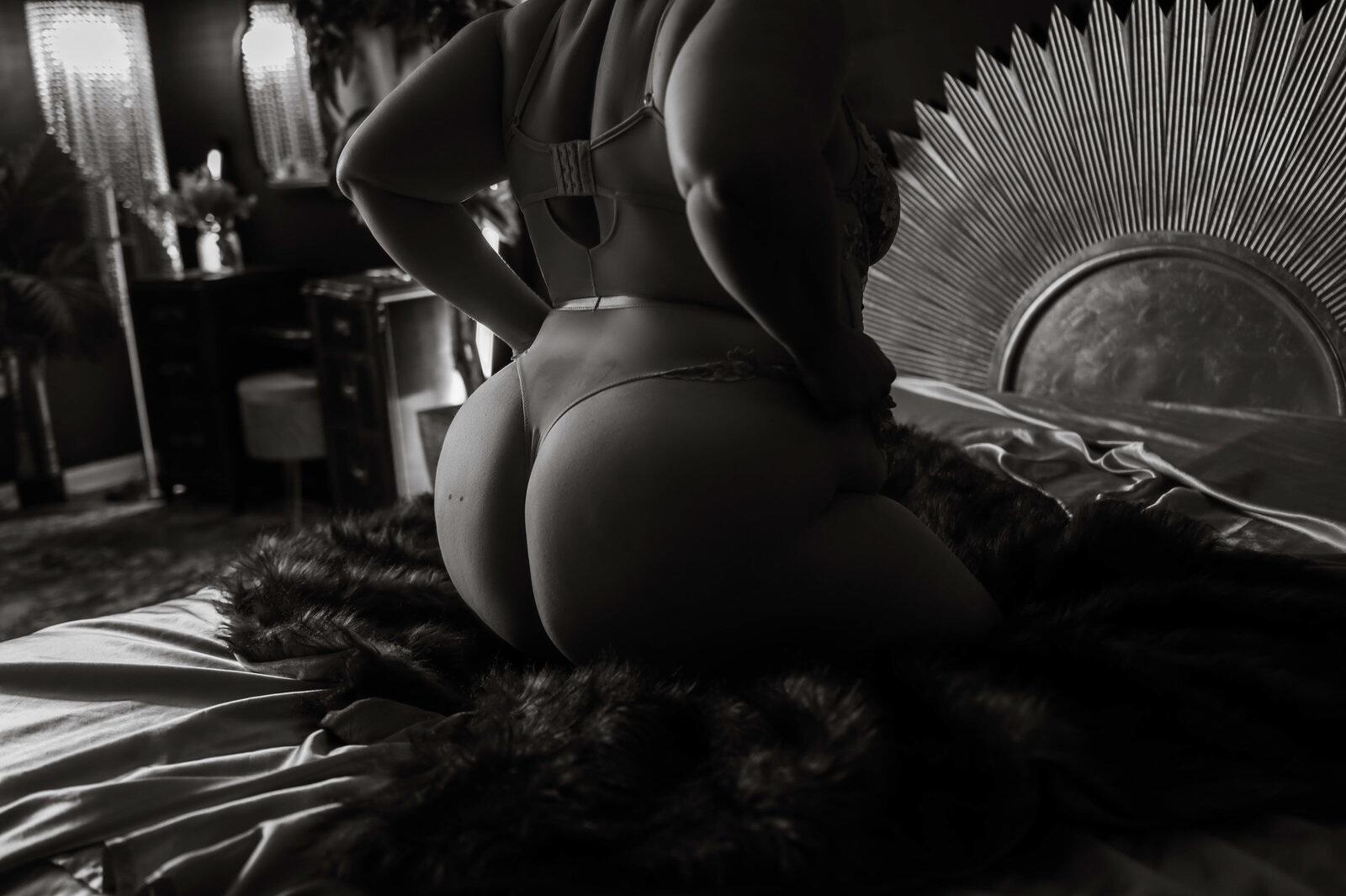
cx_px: 673
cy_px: 448
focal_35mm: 35
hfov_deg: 54.5
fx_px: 1308
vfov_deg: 37.8
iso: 500
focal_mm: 35
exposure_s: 1/160
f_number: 2.5
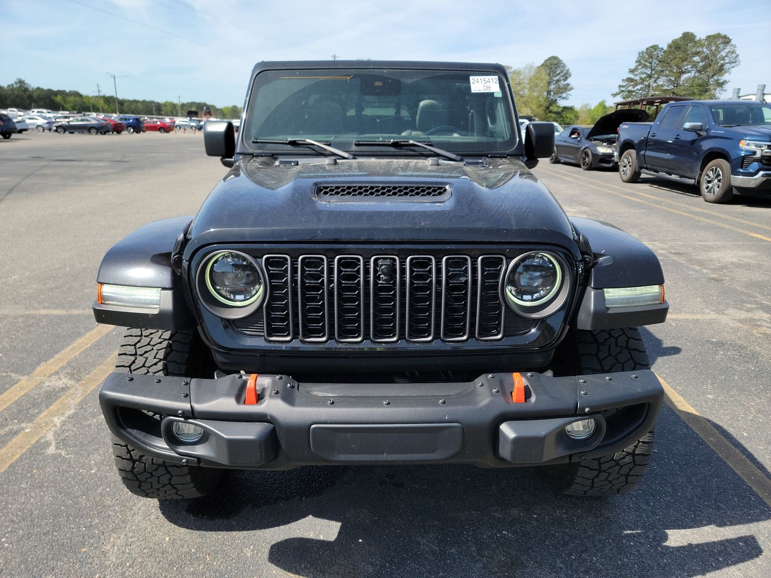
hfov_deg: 71.6
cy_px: 289
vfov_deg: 56.8
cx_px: 386
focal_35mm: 24
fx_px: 535
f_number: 1.8
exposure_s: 1/545
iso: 50
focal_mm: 6.7
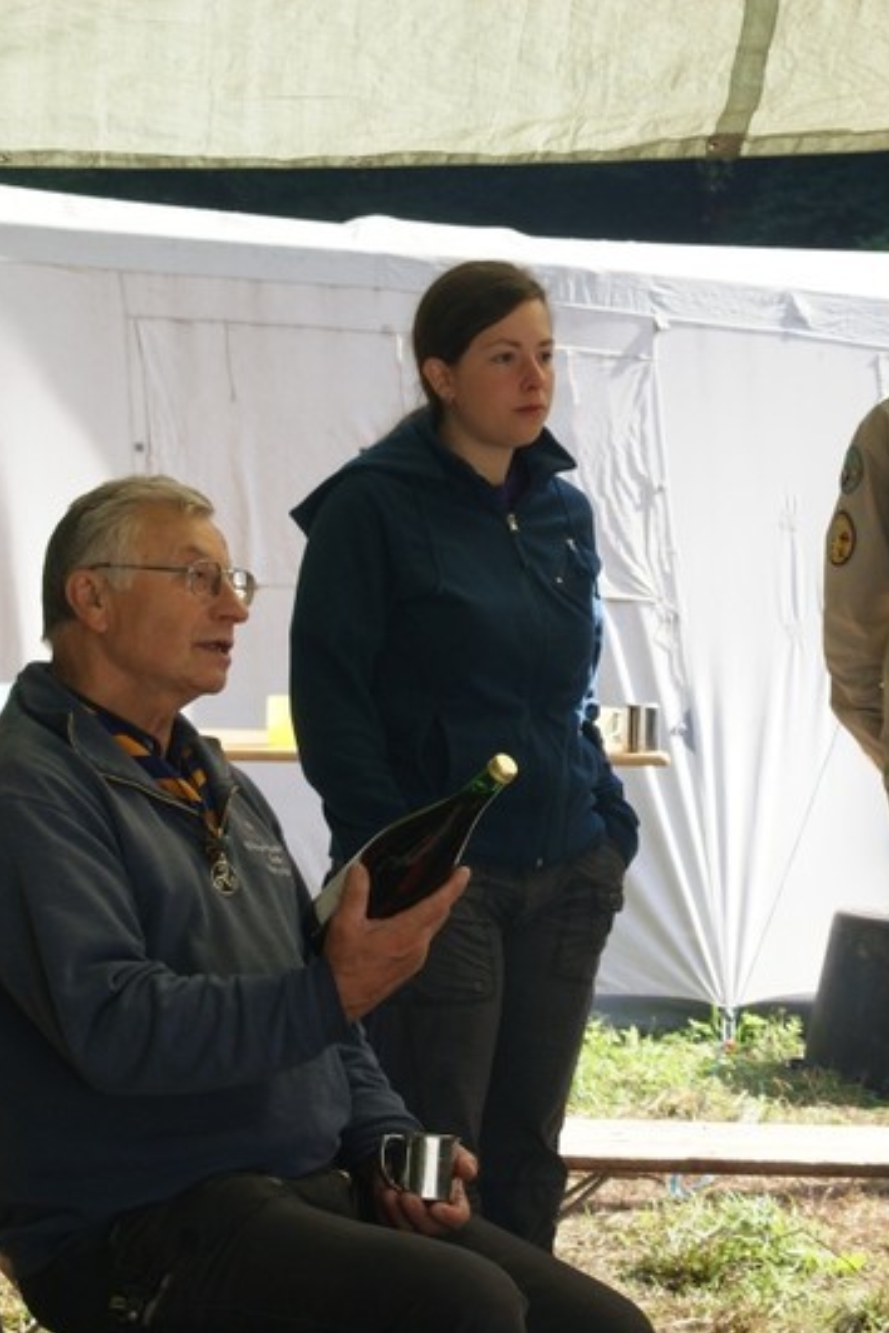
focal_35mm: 113
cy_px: 664
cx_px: 751
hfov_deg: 12.1
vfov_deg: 18.1
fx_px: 4185
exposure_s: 1/160
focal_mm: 50
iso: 100
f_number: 8
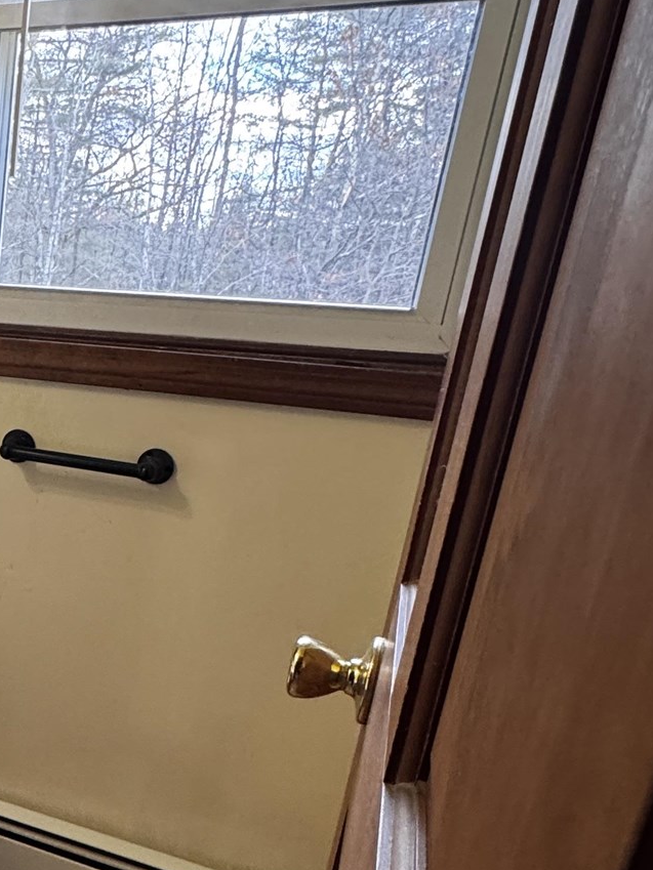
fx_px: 956
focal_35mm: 38
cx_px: -145
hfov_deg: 31.2
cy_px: 569
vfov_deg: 48.3
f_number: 2.2
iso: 320
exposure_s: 1/120
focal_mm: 2.22
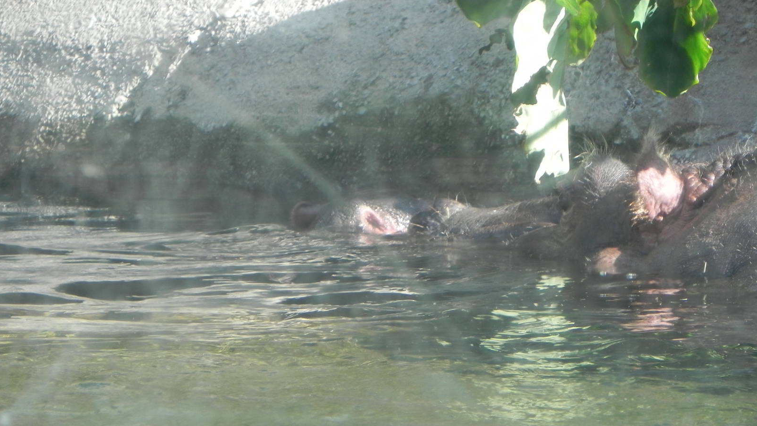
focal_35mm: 412
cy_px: 258
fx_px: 8270
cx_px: 378
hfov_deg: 5.2
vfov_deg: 2.9
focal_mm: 67.2
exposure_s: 1/94.8
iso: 160
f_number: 5
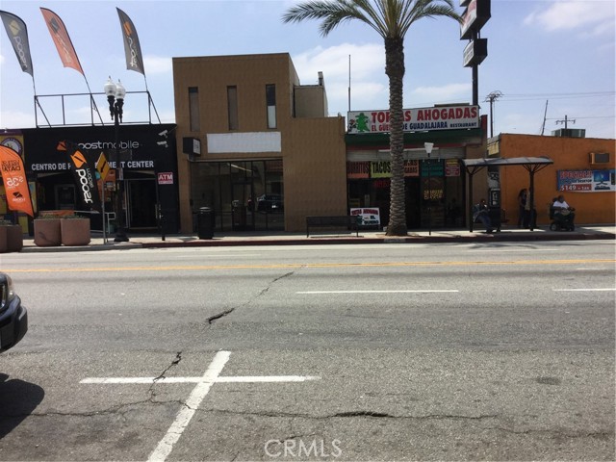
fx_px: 552
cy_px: 231
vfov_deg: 45.4
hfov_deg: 58.4
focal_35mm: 31
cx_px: 308
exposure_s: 1/1698
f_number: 2.4
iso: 25
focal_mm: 3.3
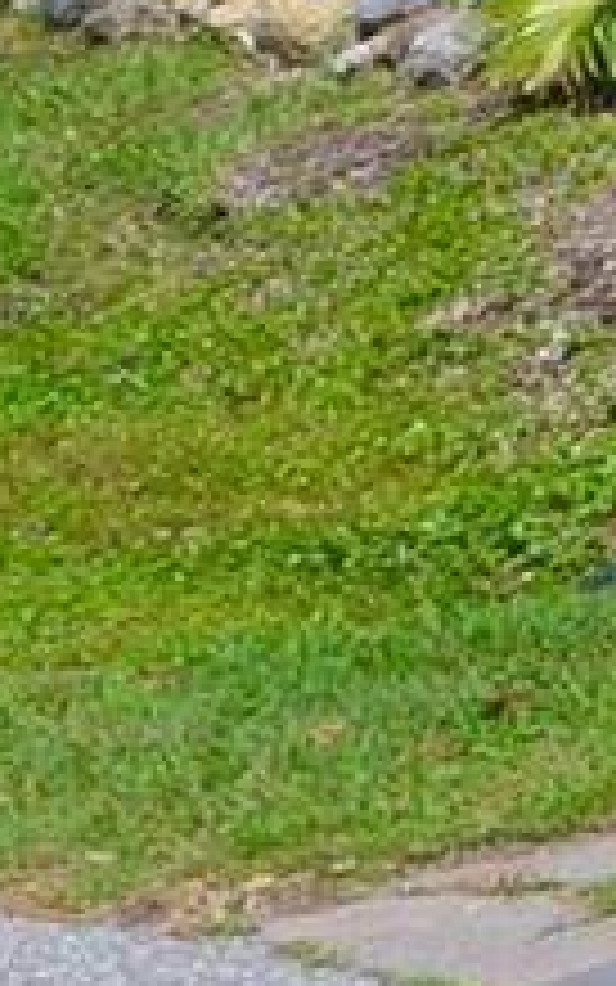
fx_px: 4188
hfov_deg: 5.5
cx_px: 3359
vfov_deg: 12.9
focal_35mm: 156
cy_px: -349
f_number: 8
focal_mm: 14
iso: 100
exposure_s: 1/320
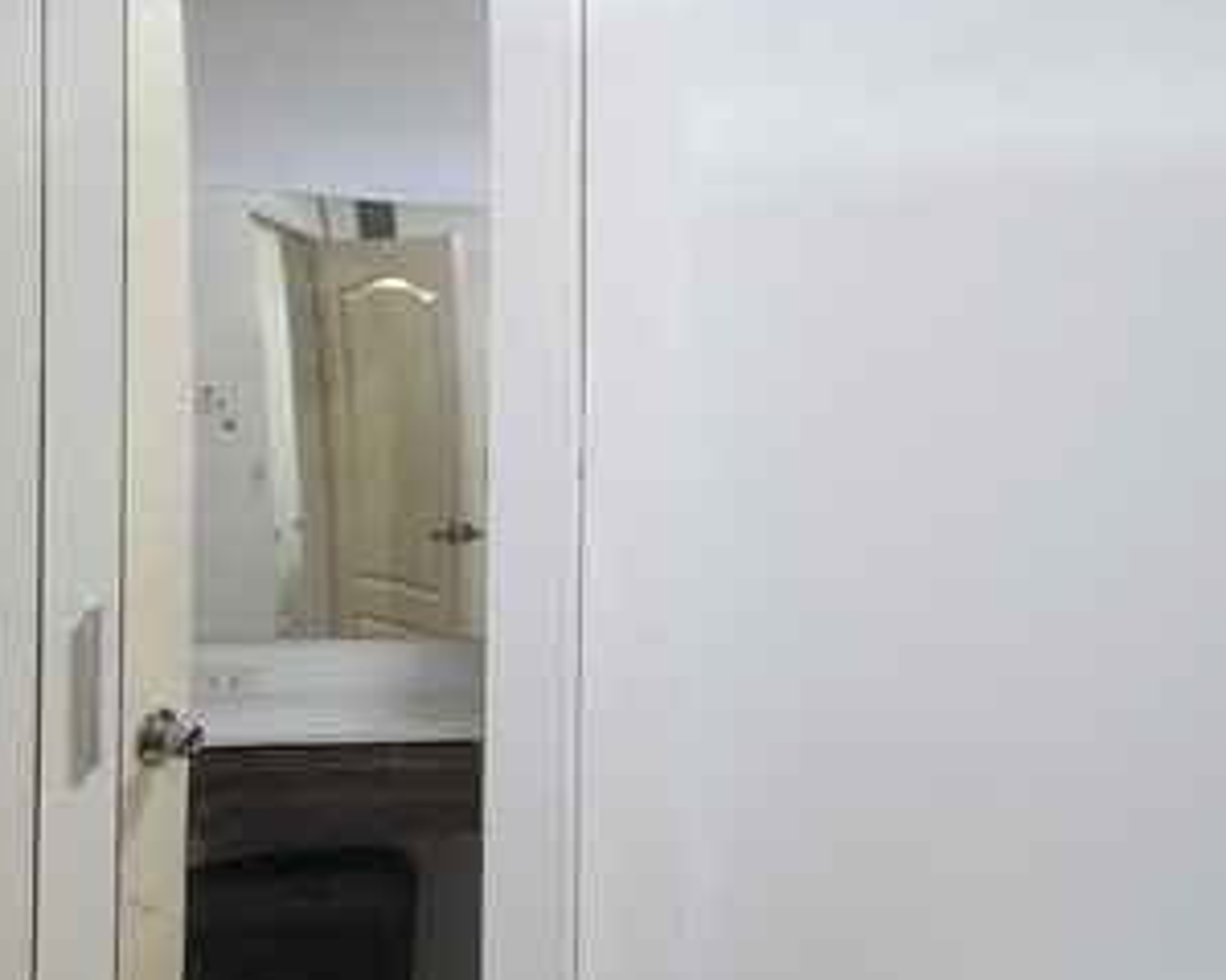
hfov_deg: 38.6
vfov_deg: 31.4
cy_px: 414
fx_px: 1741
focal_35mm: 48
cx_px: 734
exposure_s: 1/100
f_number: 1.8
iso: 400
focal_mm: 6.4
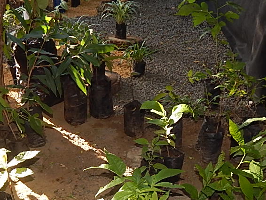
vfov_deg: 21.9
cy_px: 192
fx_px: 500
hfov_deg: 29.8
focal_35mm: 65
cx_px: 113
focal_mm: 4
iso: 125
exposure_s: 1/100
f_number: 3
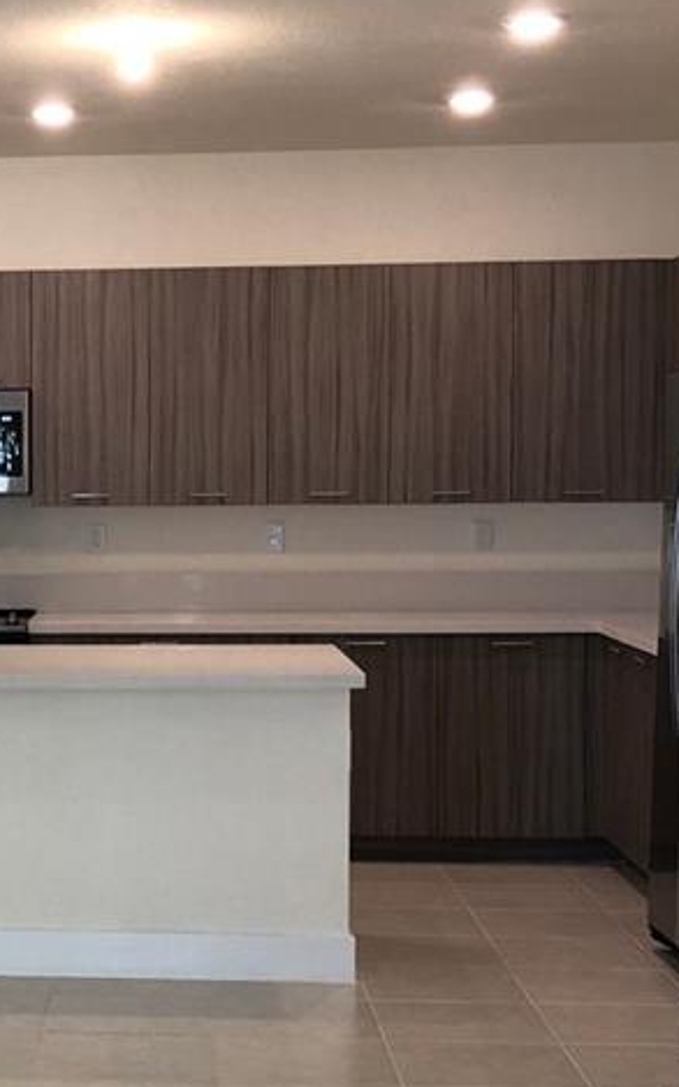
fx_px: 2251
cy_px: 637
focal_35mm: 76
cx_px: -7
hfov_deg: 16.8
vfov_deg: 27.1
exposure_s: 1/30
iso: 32
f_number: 1.8
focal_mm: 4
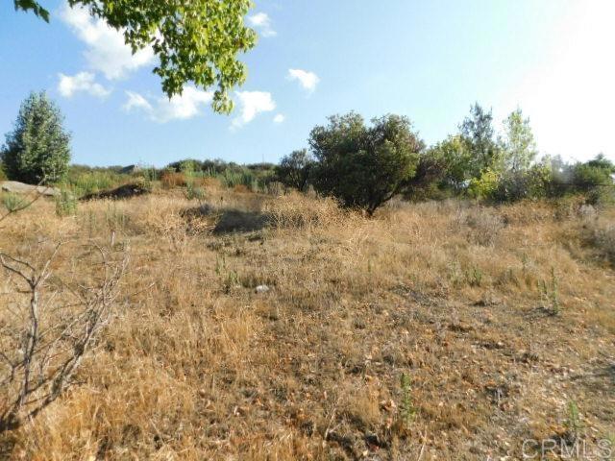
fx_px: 409
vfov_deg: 58.9
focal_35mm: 23
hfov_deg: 73.9
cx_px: 308
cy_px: 230
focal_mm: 4
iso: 800
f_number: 6
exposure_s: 1/1500
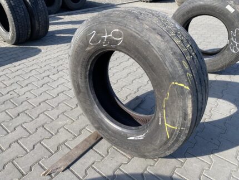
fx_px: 180
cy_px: 90
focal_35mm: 26
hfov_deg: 67.3
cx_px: 120
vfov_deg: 53.1
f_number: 1.8
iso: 32
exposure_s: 1/912
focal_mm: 4.25
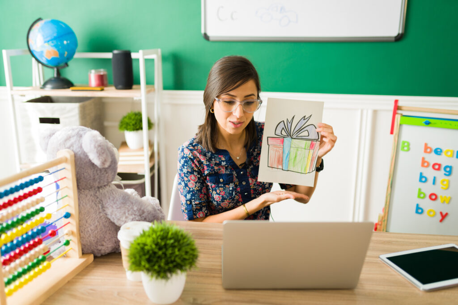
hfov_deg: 54.4
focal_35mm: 35
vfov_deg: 37.9
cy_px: 152
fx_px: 445
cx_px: 229
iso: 320
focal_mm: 35
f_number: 1.8
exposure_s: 1/160
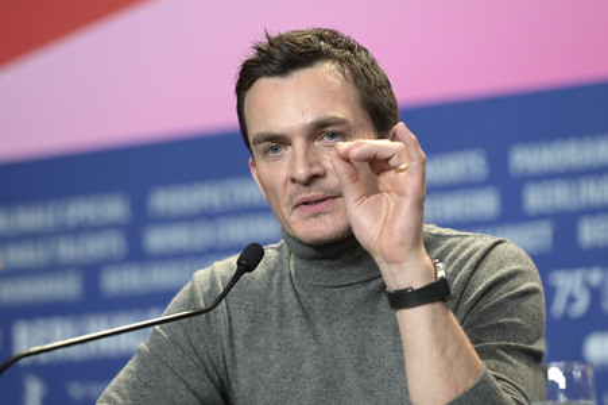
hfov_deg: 11.8
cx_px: 304
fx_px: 2953
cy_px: 202
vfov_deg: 7.8
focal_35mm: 175
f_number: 3.5
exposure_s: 1/320
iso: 2000
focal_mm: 175
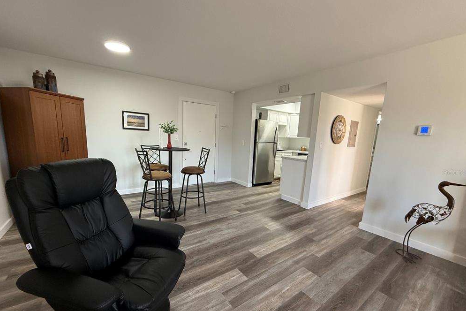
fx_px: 194
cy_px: 172
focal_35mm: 15
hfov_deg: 100.4
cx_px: 231
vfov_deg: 77.1
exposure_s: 1/120
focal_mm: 2.22
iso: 320
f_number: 2.2
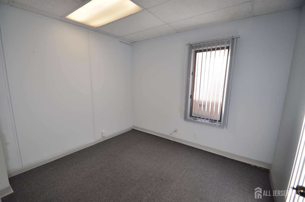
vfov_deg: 77.1
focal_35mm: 15
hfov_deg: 100.5
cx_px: 152
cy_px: 101
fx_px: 127
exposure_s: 1/200
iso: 360
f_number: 3.5
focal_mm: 10
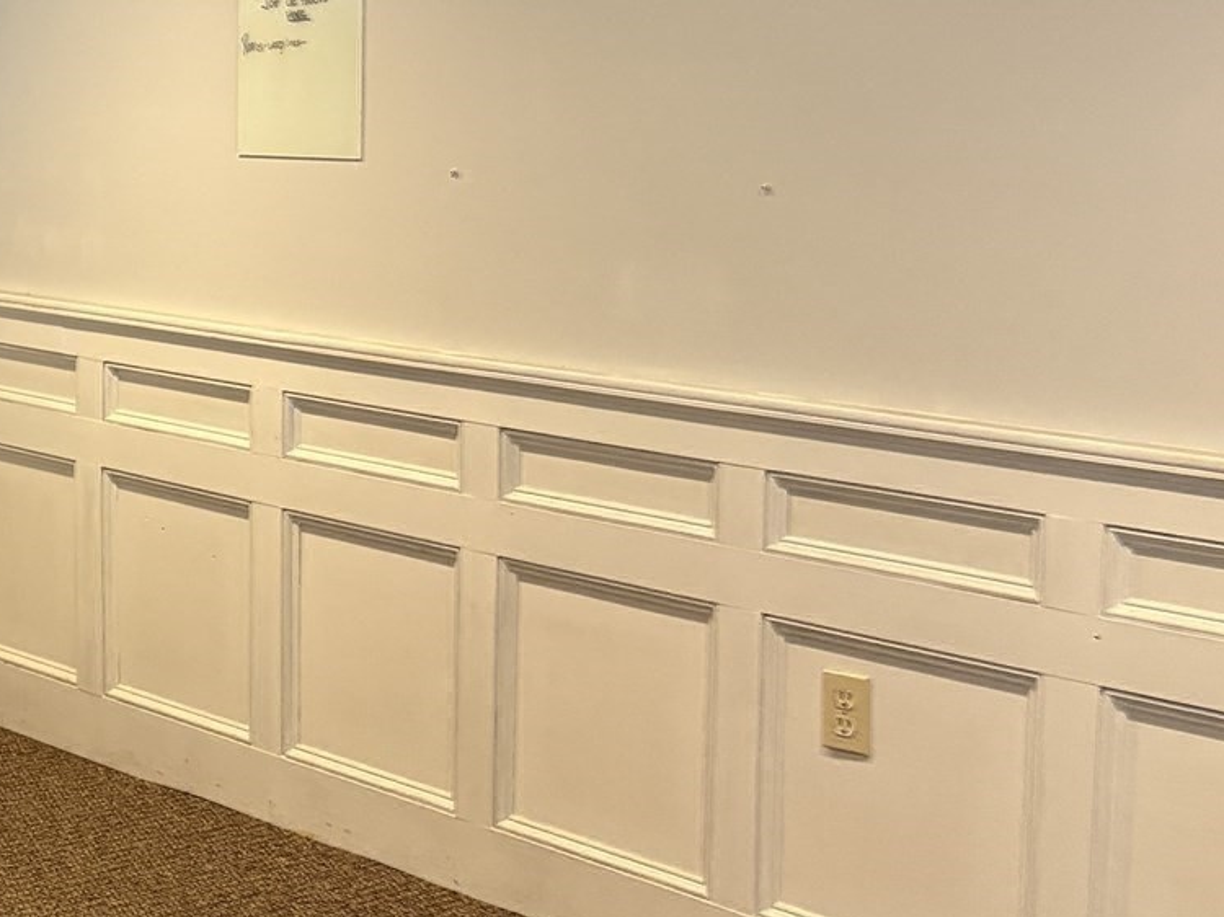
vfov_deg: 20.6
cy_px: 274
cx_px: -364
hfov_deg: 24.1
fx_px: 2510
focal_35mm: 71
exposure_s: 1/60
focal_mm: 5.96
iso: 200
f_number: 1.6
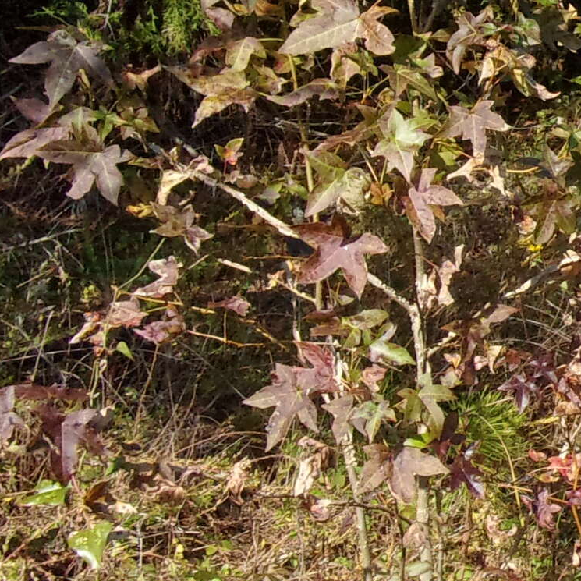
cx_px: 1020
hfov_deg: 15.0
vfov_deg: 17.0
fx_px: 1937
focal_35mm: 102
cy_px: 156
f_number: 10.8
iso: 200
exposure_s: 1/110
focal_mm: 5.1
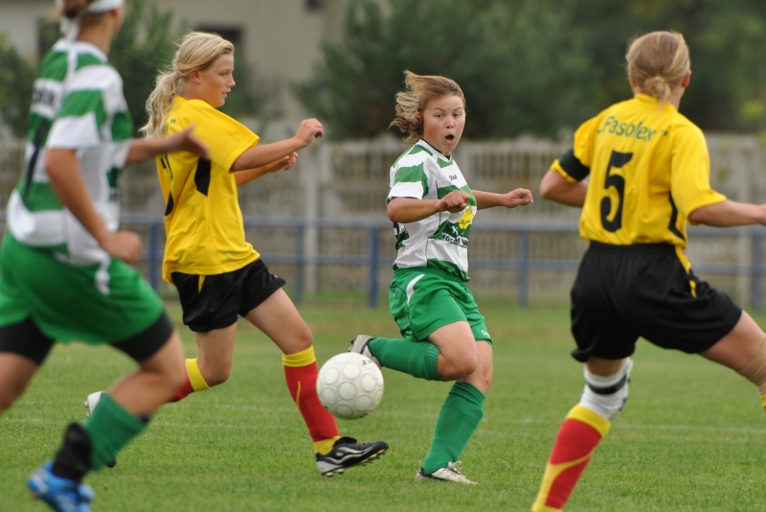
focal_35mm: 300
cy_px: 256
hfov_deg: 6.9
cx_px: 383
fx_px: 6385
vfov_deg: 4.6
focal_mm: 200
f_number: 3.5
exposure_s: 1/800
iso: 200
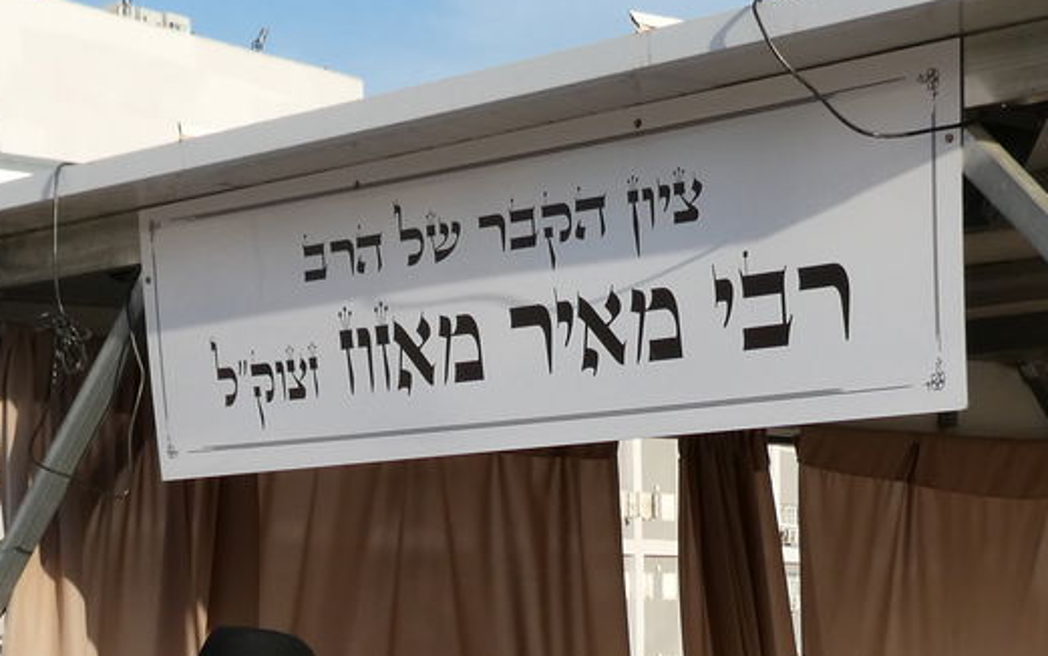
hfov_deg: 22.1
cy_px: 1046
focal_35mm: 94
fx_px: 2686
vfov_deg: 13.0
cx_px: 573
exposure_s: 1/640
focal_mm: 5.8
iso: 80
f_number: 3.6
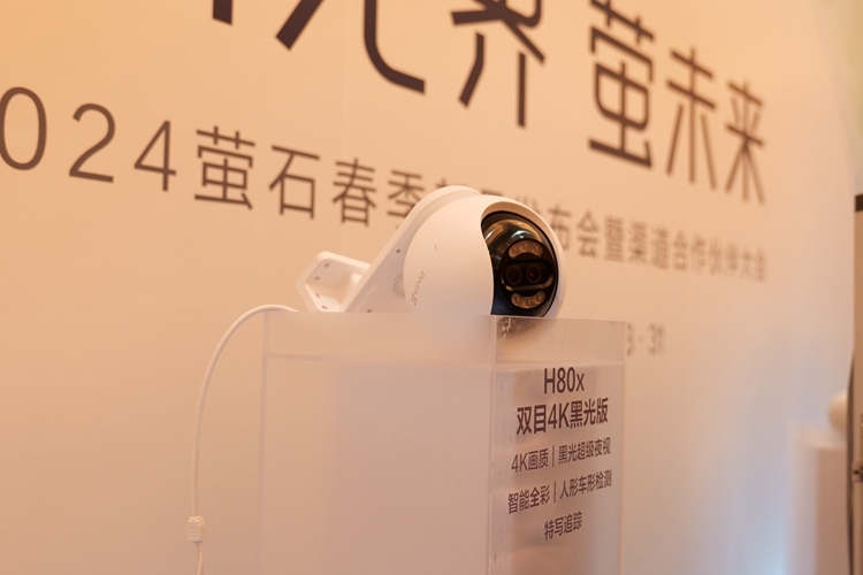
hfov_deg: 48.5
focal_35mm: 40
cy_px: 288
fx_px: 959
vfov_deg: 33.4
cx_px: 432
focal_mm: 40
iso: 2000
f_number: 5
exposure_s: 1/80
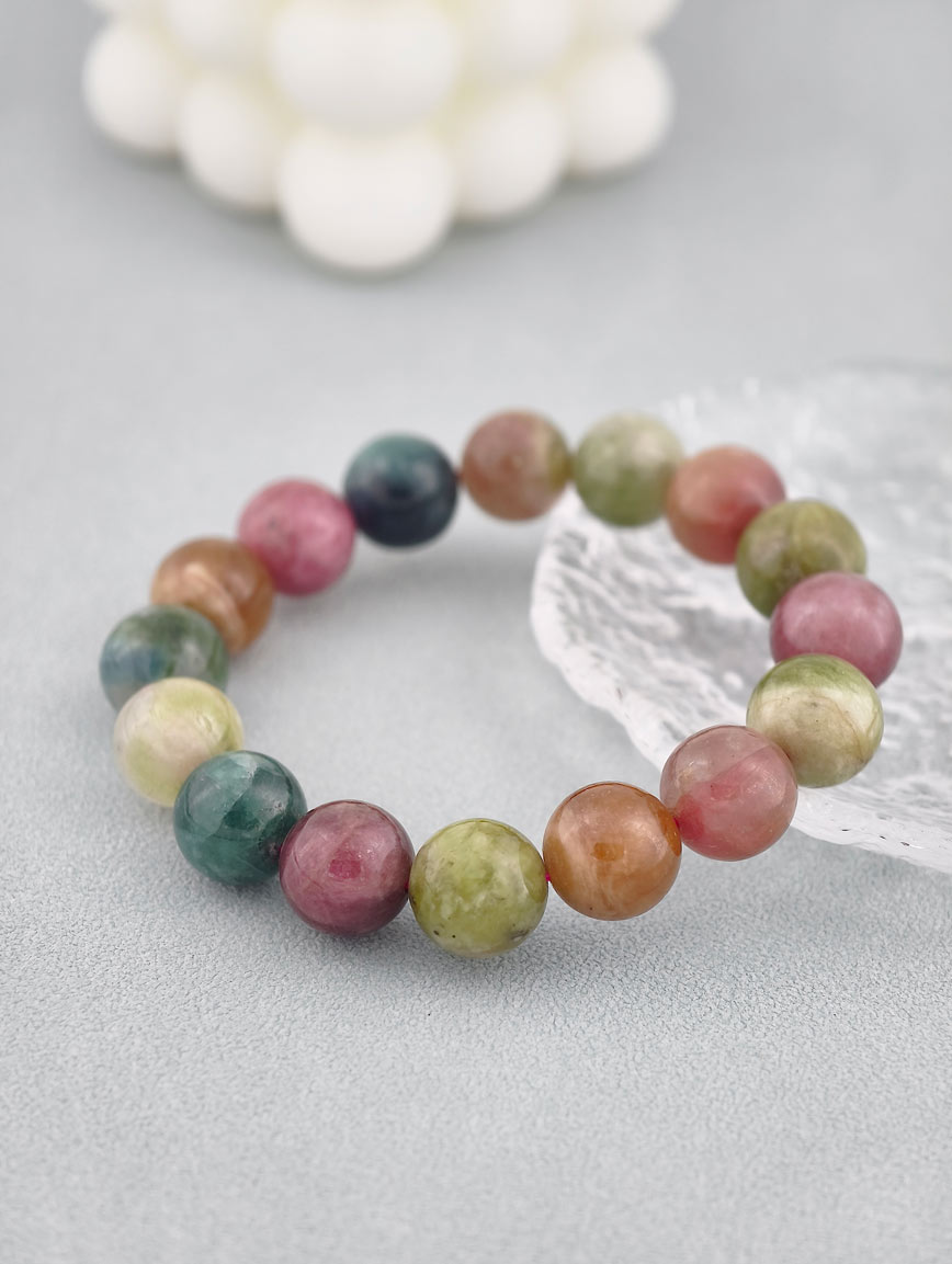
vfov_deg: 23.0
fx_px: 3109
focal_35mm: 85
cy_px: 632
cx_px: 476
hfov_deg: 17.4
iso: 125
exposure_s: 1/160
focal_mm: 22.48
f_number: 2.67
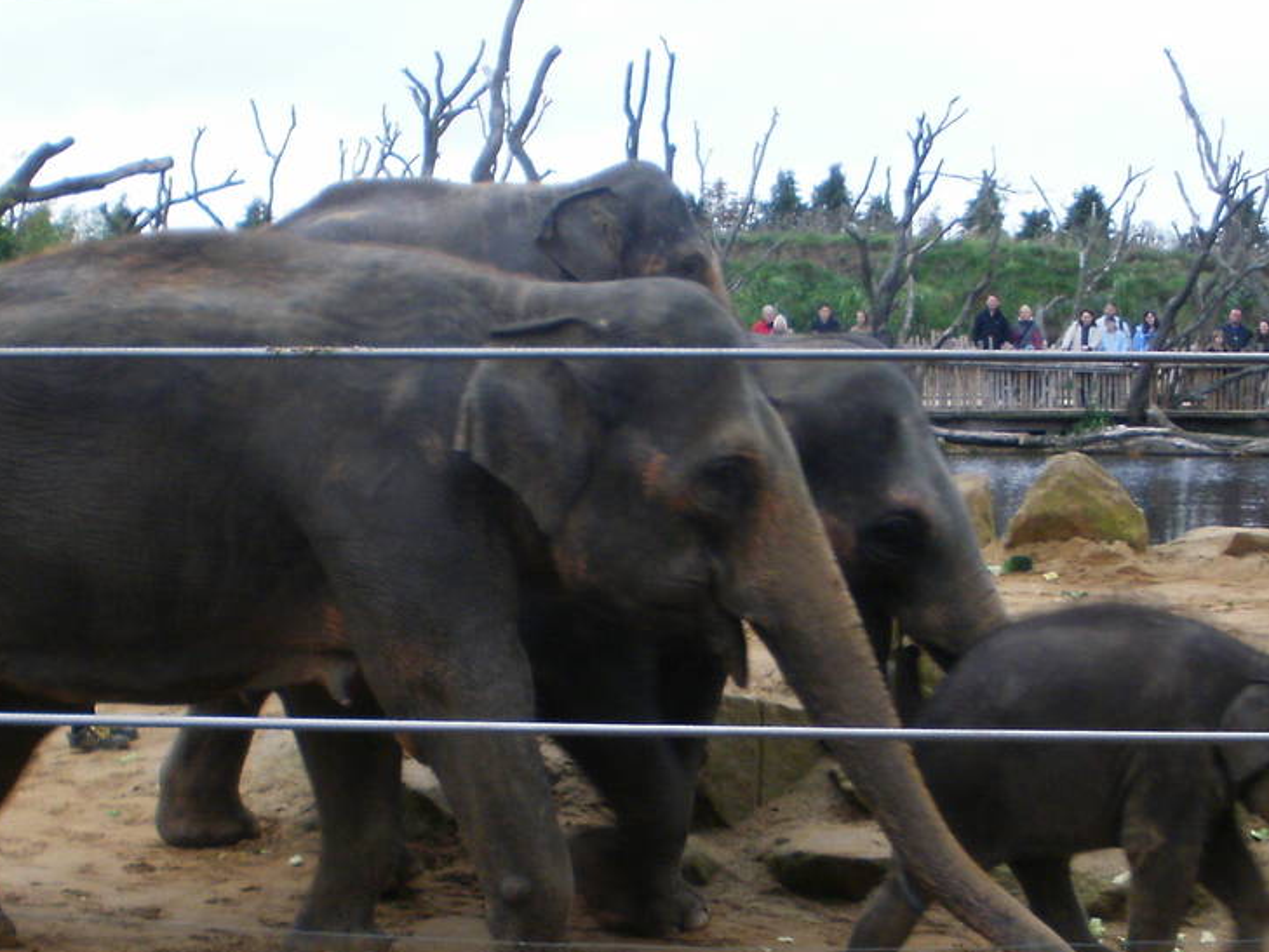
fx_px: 2897
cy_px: 797
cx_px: 768
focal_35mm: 79
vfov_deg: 18.5
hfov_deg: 24.7
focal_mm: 6.3
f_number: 3.5
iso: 100
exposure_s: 1/60
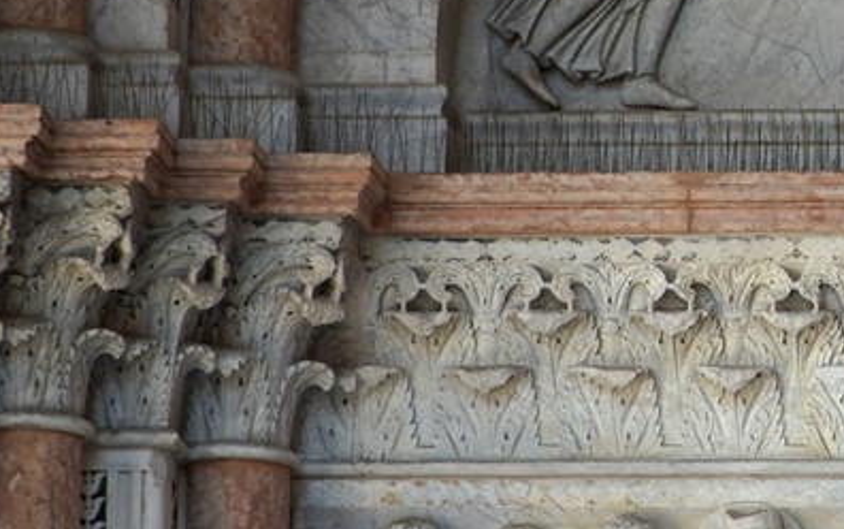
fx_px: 14914
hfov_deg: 3.2
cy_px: 139
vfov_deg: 2.0
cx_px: 989
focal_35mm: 648
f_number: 4
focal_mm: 210
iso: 125
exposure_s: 1/250
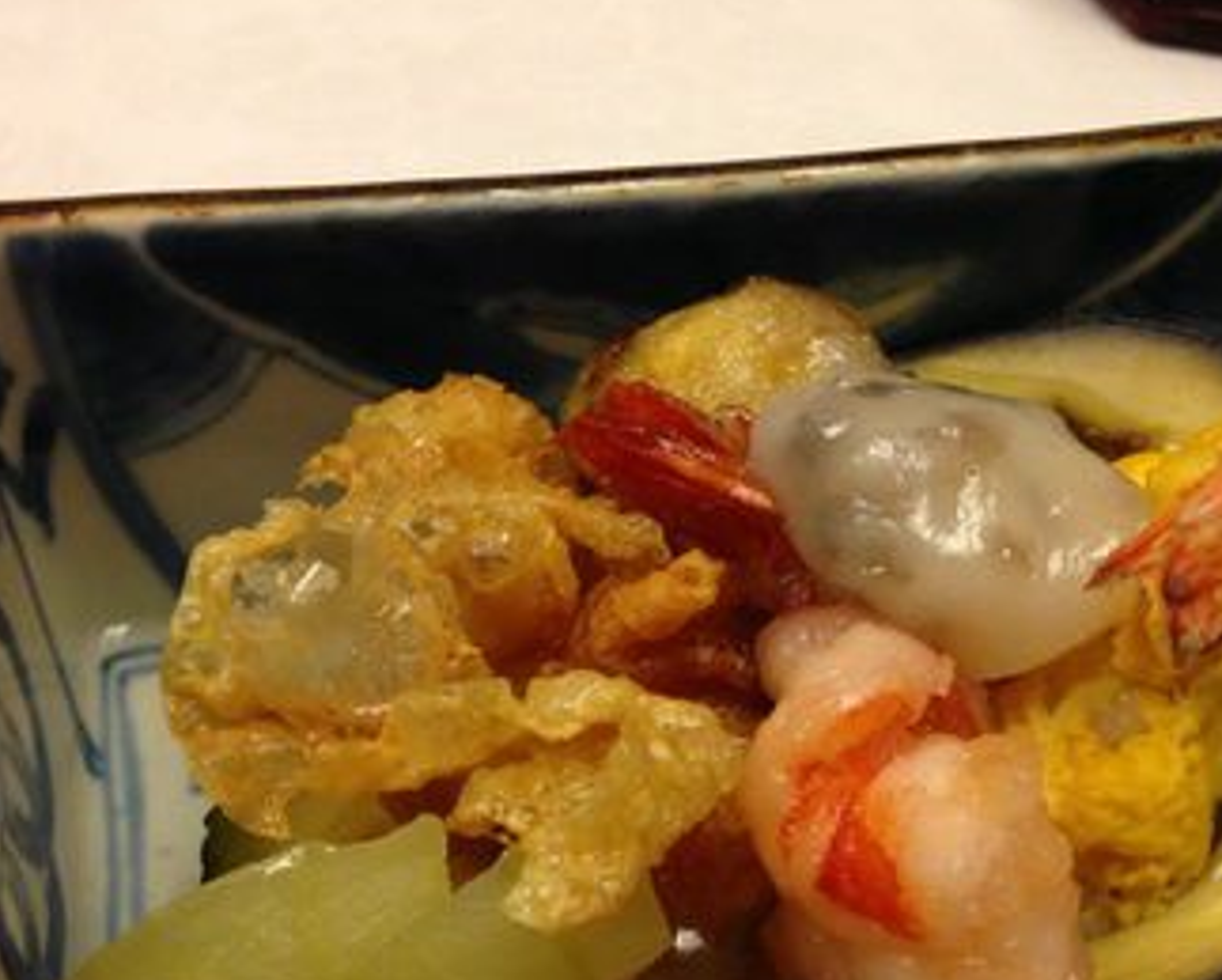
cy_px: 700
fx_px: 1846
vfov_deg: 29.4
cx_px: 715
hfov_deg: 36.5
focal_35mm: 51
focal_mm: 4.13
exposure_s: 1/20
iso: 125
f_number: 2.4
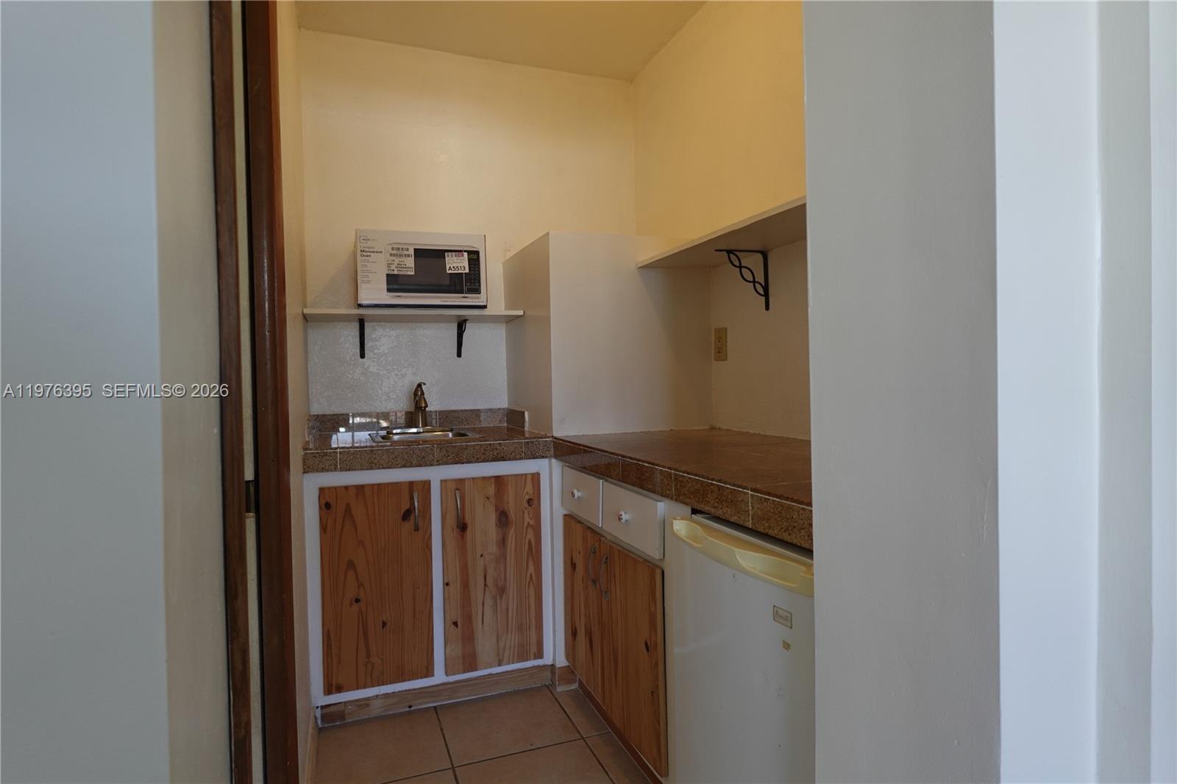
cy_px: 392
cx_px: 588
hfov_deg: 84.0
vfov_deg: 61.9
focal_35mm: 20
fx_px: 654
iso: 125
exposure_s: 1/100
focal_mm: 7.6
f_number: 2
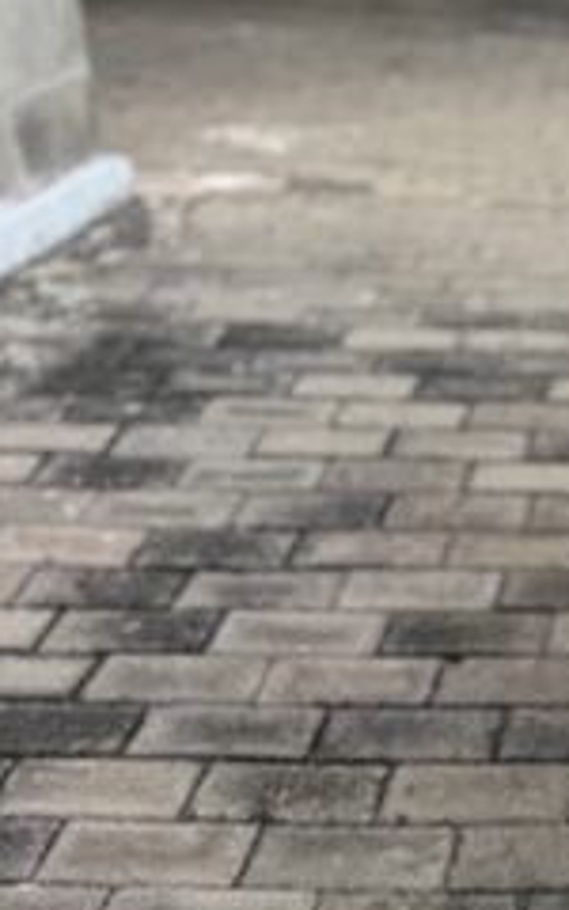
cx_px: 850
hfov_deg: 21.7
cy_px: 425
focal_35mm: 50
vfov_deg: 40.3
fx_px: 1241
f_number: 1.78
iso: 80
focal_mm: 6.76
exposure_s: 1/383
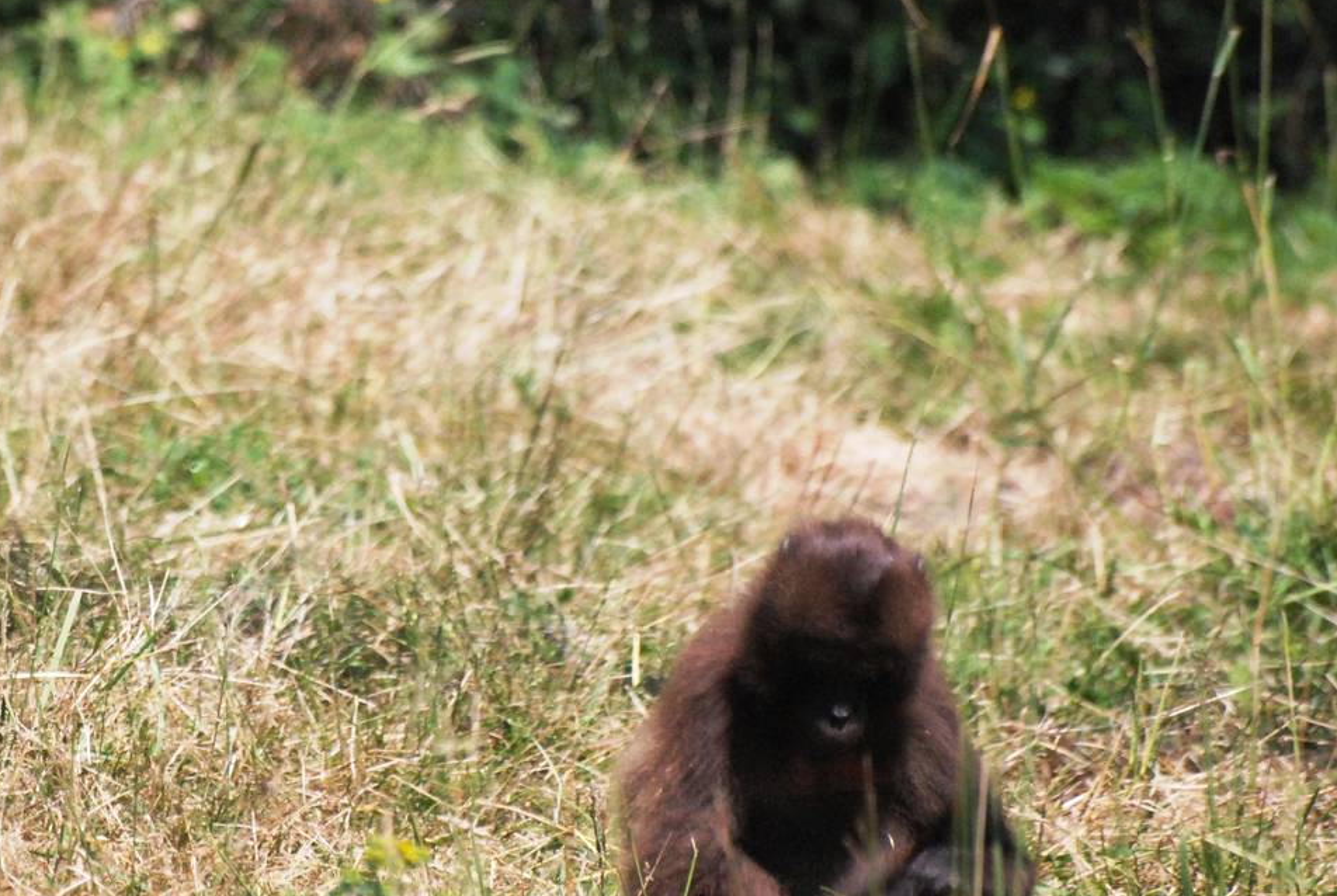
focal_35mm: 756
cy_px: 423
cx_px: 284
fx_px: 28120
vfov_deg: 1.8
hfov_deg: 2.7
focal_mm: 300
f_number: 7.1
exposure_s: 1/3200
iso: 1600
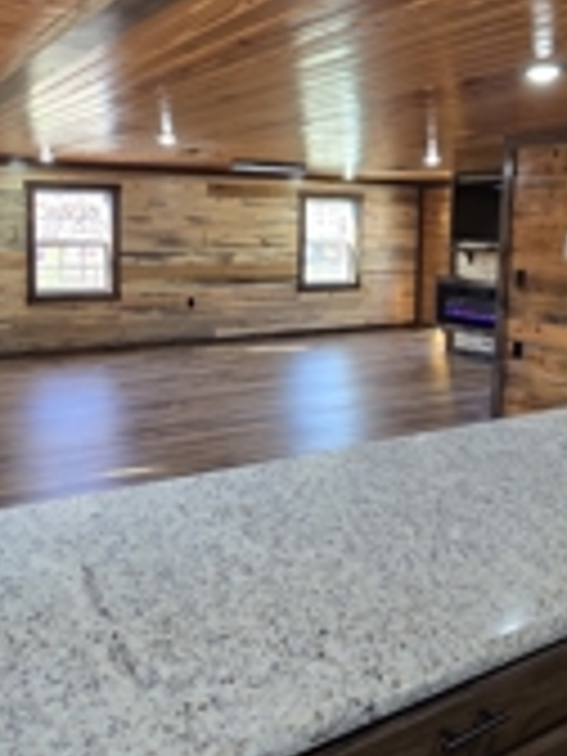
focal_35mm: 31
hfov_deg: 45.4
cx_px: 261
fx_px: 677
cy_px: 306
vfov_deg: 57.9
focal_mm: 2.2
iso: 160
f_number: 2.2
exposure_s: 1/60
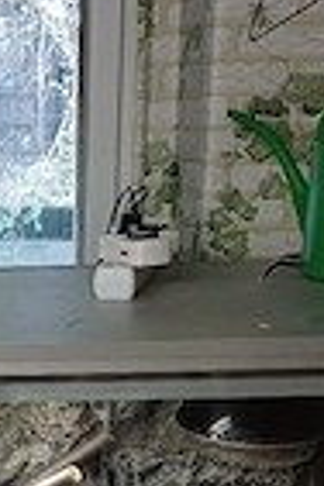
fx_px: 999
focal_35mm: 74
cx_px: -34
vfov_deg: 26.4
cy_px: 441
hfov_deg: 17.8
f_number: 1.8
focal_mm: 4.65
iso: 320
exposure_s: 1/33.4
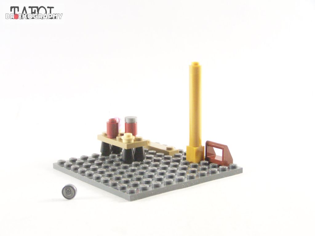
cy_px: 118
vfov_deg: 21.9
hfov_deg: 29.0
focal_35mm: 67
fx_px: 610
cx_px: 158
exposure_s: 1/60
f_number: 3.2
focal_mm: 11.1
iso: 400
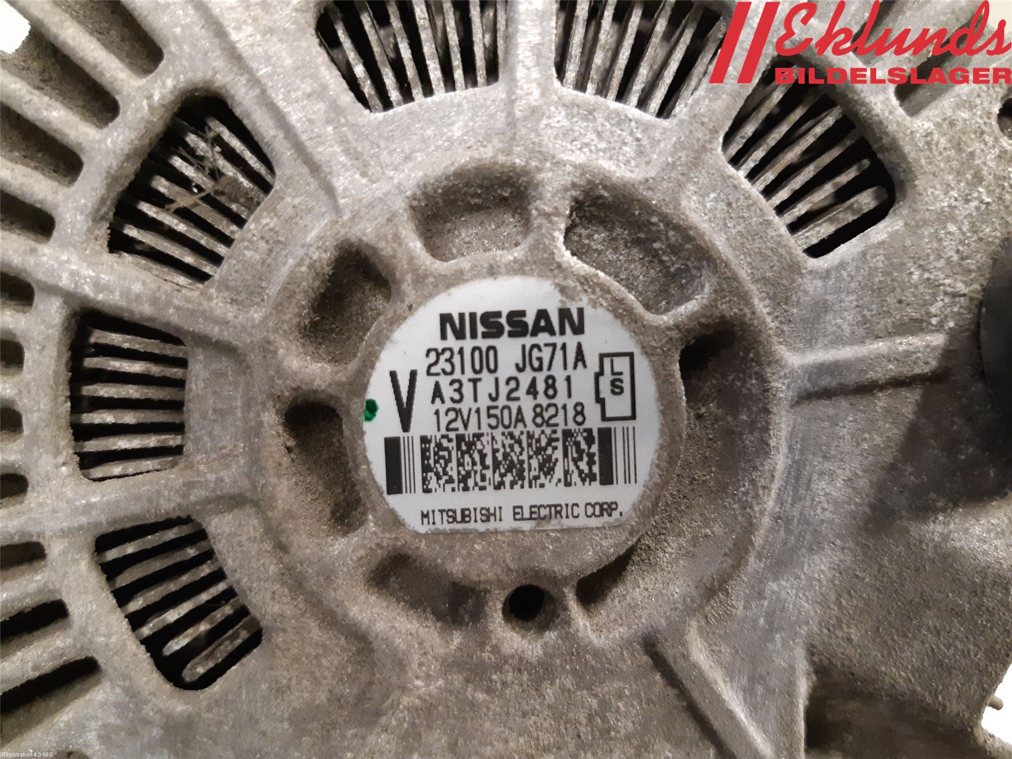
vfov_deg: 53.1
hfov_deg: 67.3
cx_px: 506
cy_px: 380
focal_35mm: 26
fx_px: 760
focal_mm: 3.93
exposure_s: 1/25
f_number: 1.7
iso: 400
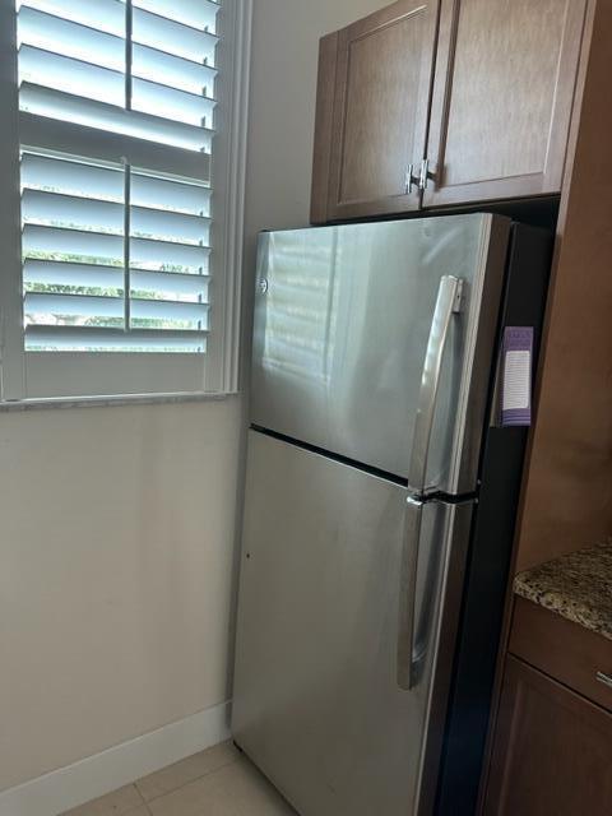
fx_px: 566
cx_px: 306
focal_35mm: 24
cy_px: 408
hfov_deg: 56.8
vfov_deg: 71.6
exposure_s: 1/60
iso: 160
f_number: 1.78
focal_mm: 6.86
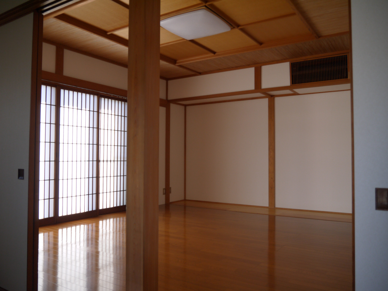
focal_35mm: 28
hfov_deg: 63.4
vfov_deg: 49.7
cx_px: 194
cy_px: 146
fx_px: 314
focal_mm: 14
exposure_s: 1/125
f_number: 3.5
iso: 160
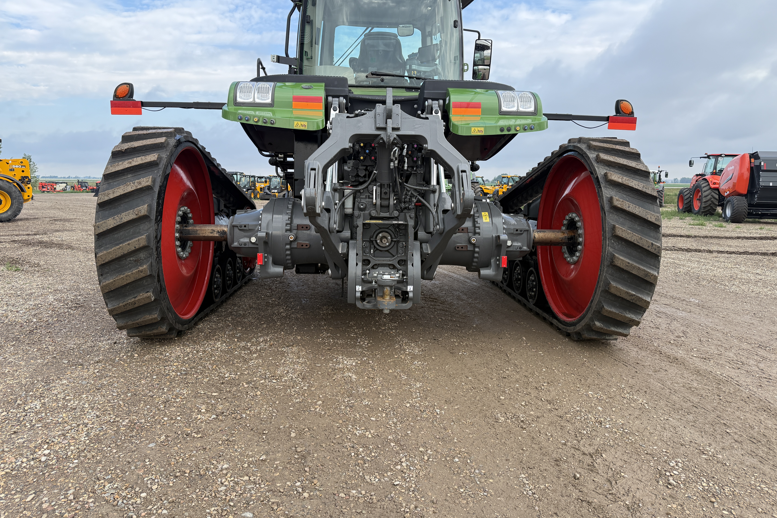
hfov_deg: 71.5
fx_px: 540
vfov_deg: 51.2
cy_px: 229
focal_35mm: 25
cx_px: 388
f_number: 1.78
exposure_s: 1/931
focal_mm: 6.76
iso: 100
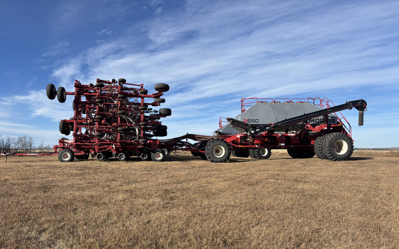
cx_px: 199
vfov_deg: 44.3
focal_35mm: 28
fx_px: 304
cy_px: 151
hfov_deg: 66.5
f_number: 1.6
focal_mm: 5.96
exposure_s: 1/3413
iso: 50
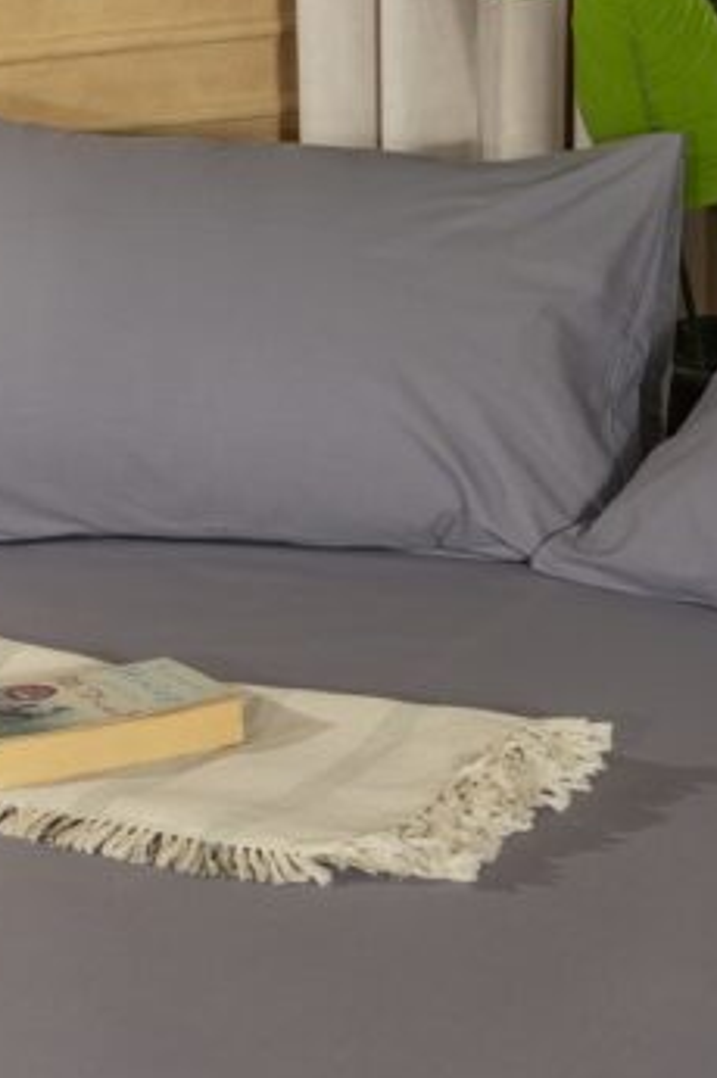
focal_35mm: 125
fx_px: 3742
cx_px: 90
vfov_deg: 16.4
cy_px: 589
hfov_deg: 10.9
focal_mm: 48
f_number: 13
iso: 80
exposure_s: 1/160
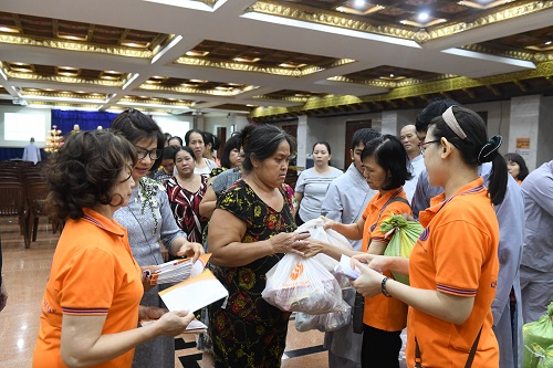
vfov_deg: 44.9
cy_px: 184
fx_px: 445
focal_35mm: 29
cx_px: 276
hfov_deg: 63.7
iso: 5000
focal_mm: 29
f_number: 4
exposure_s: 1/80
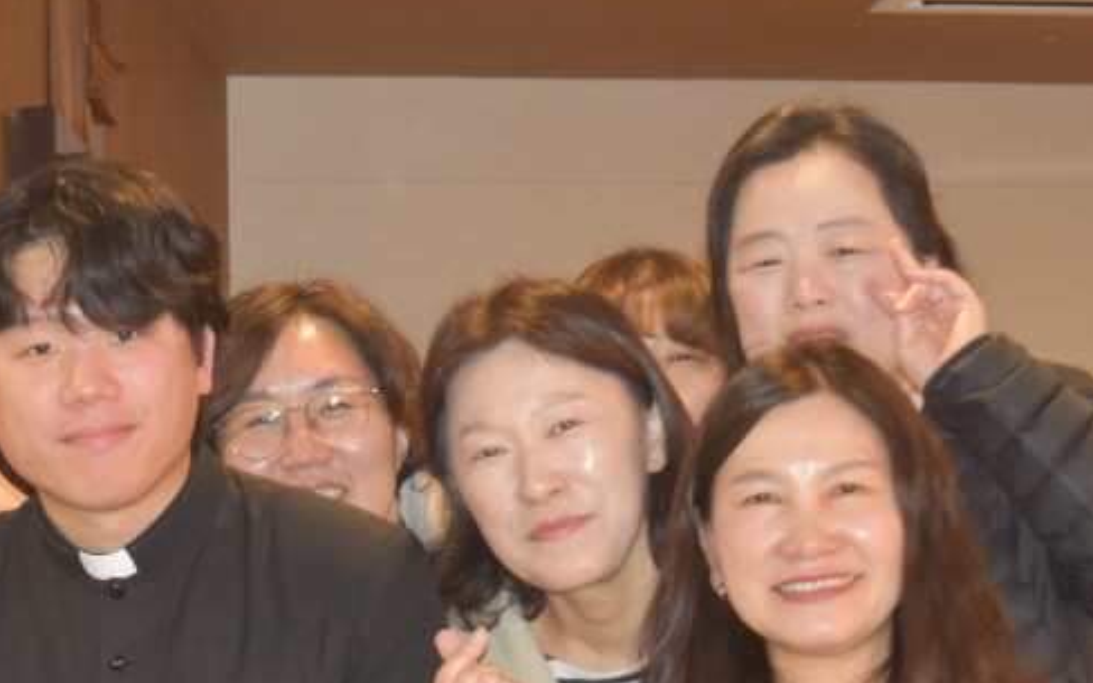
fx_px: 4201
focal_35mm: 141
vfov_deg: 9.3
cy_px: 614
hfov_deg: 14.7
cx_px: 199
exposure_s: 1/60
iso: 1000
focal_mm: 45
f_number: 5
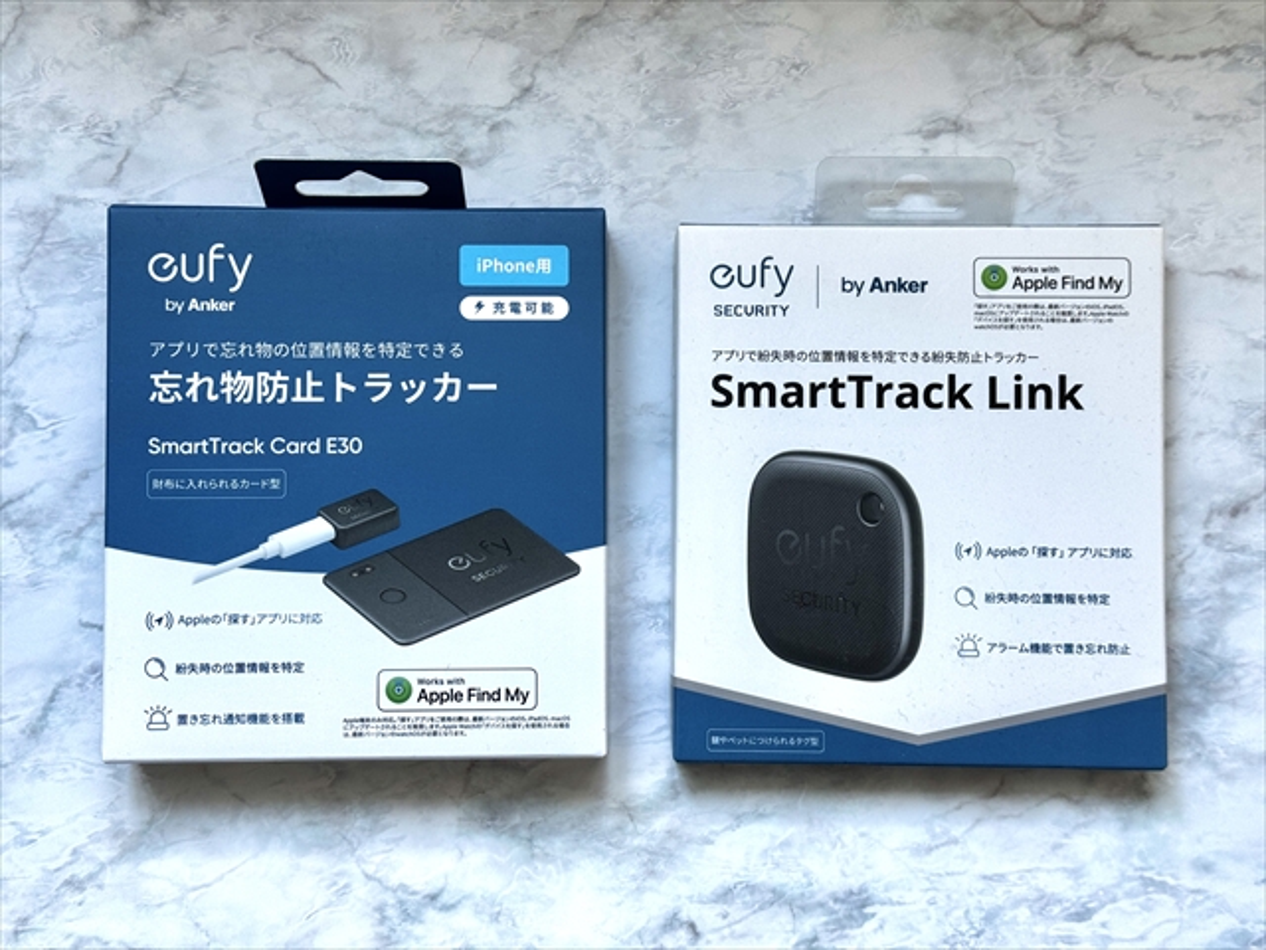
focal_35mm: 48
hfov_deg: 39.7
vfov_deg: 30.3
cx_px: 633
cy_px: 475
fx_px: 1755
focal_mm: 6.76
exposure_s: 1/50
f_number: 1.78
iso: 50
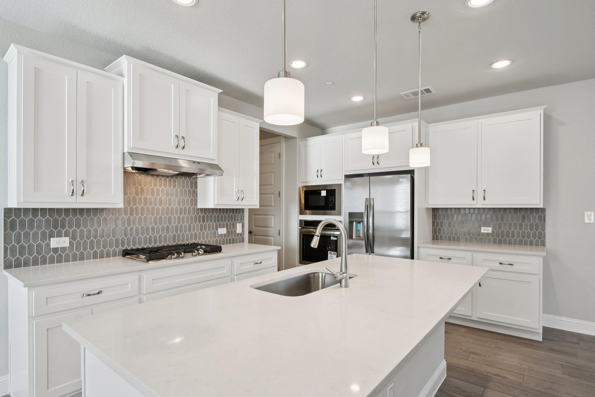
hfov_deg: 90.0
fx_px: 297
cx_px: 298
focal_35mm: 18
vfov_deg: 67.4
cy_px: 198
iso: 400
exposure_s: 1/80
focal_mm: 12
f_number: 8
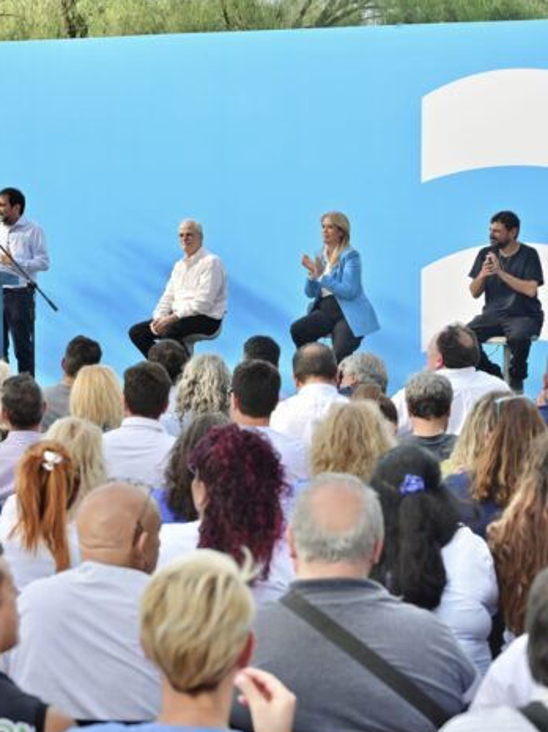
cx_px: 44
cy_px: 415
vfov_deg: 20.4
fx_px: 2029
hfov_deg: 15.2
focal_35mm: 96
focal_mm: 58
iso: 320
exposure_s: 1/800
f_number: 5
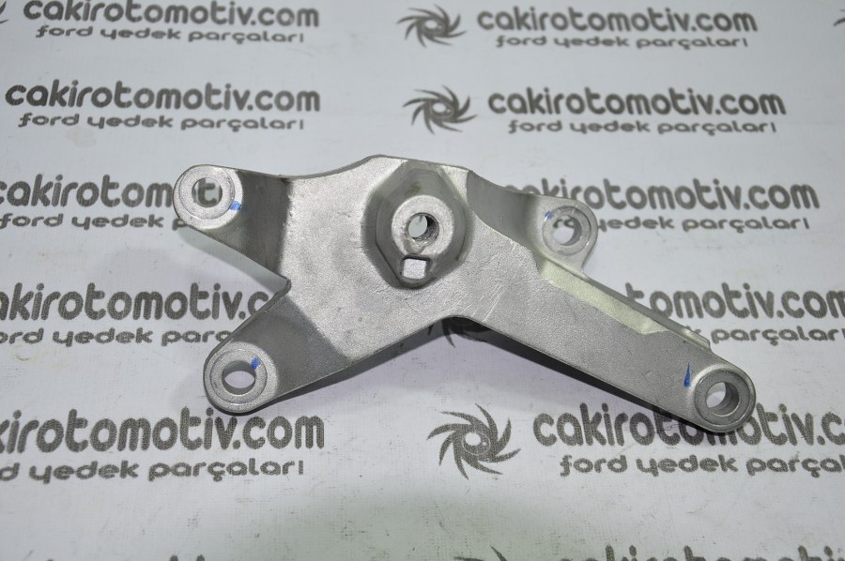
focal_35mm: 57
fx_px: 1336
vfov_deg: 23.7
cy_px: 280
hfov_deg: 35.1
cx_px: 422
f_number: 5.6
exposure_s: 1/50
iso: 200
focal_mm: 38
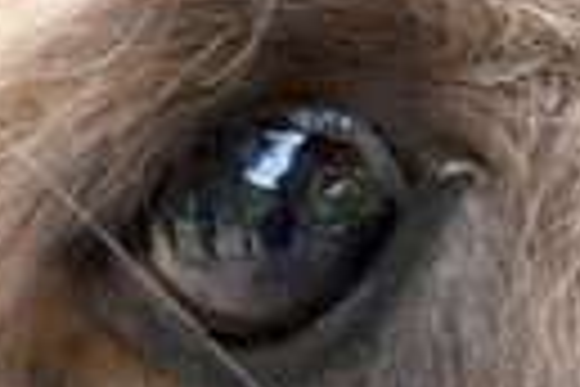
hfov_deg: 3.7
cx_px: 465
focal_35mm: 554
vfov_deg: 2.5
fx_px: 8925
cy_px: 605
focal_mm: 70
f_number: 4.5
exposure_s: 1/250
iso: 200
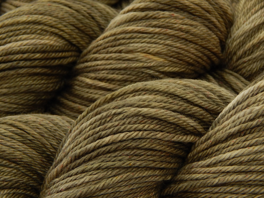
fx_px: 877
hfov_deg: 17.1
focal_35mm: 115
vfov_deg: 12.9
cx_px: 132
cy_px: 99
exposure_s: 1/25
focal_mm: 20.5
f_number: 4.6
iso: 125
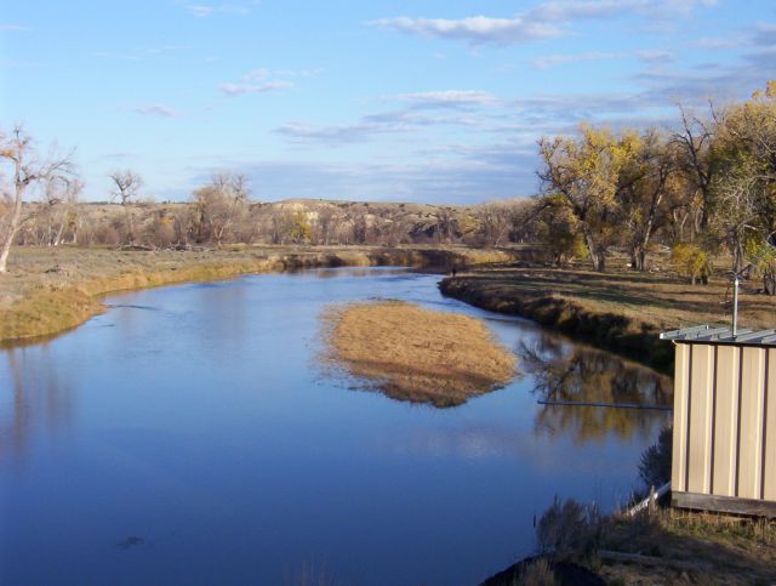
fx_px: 1146
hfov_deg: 37.4
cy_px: 293
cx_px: 388
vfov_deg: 28.7
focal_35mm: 51
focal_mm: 7.88
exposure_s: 1/346
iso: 100
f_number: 5.97
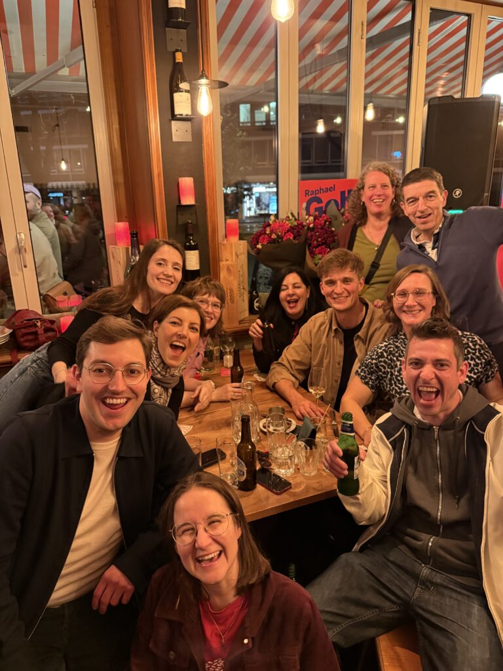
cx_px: 252
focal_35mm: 24
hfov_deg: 56.8
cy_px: 336
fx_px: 465
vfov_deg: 71.6
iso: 800
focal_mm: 6.76
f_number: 1.78
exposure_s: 1/33
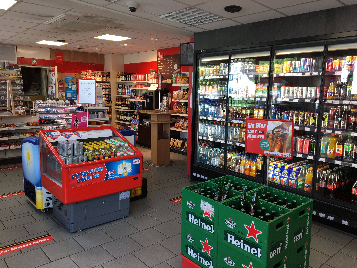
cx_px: 178
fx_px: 299
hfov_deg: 61.7
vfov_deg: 48.2
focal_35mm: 29
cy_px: 134
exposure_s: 1/50
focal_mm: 4.15
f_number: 2.2
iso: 32
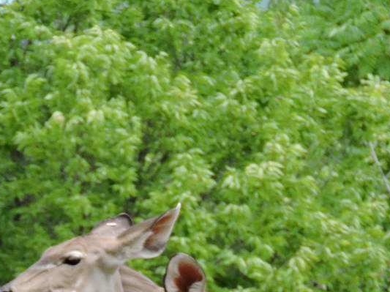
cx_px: 205
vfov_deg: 2.2
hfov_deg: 2.9
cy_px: 415
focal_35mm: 676
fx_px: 7611
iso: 100
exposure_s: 1/320
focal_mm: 40.1
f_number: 4.6
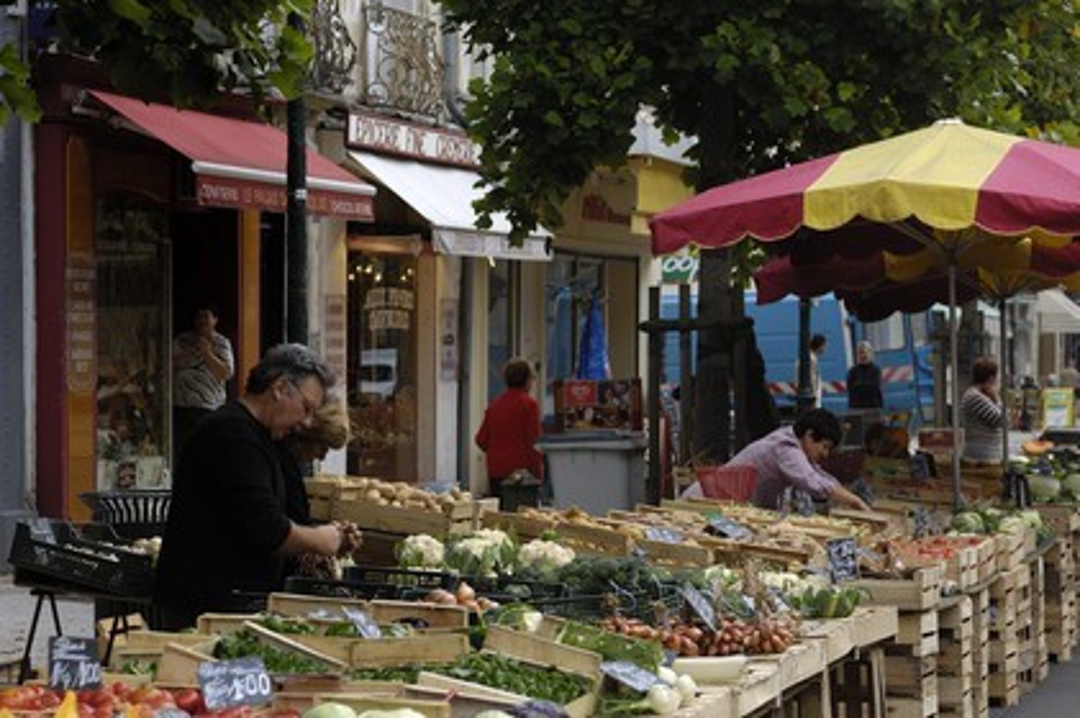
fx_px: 2788
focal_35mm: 93
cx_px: 540
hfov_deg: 21.9
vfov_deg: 14.7
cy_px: 359
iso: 100
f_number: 4.5
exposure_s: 1/160
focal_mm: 62
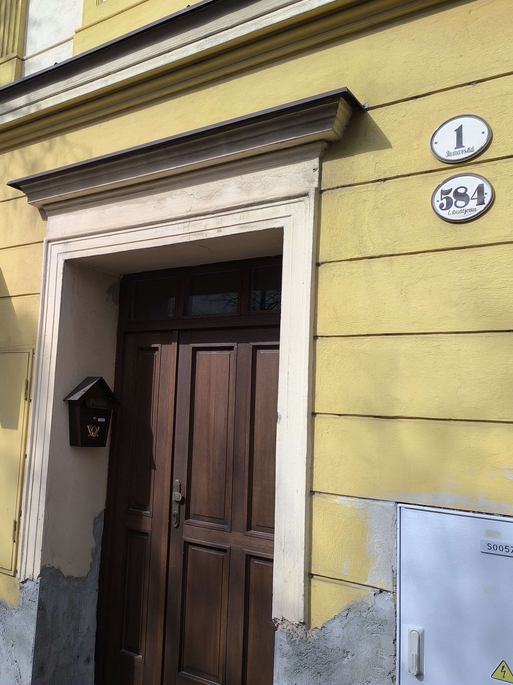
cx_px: 106
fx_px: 613
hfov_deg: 43.4
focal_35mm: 31
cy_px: 339
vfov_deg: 58.4
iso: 50
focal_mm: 6.14
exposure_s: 1/920
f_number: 1.65
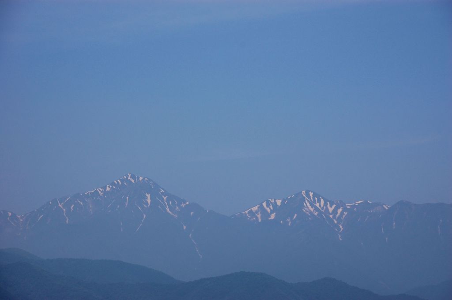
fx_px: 1881
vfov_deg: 9.1
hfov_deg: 13.7
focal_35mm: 150
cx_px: 226
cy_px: 150
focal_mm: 100
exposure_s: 1/800
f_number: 7.1
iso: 200
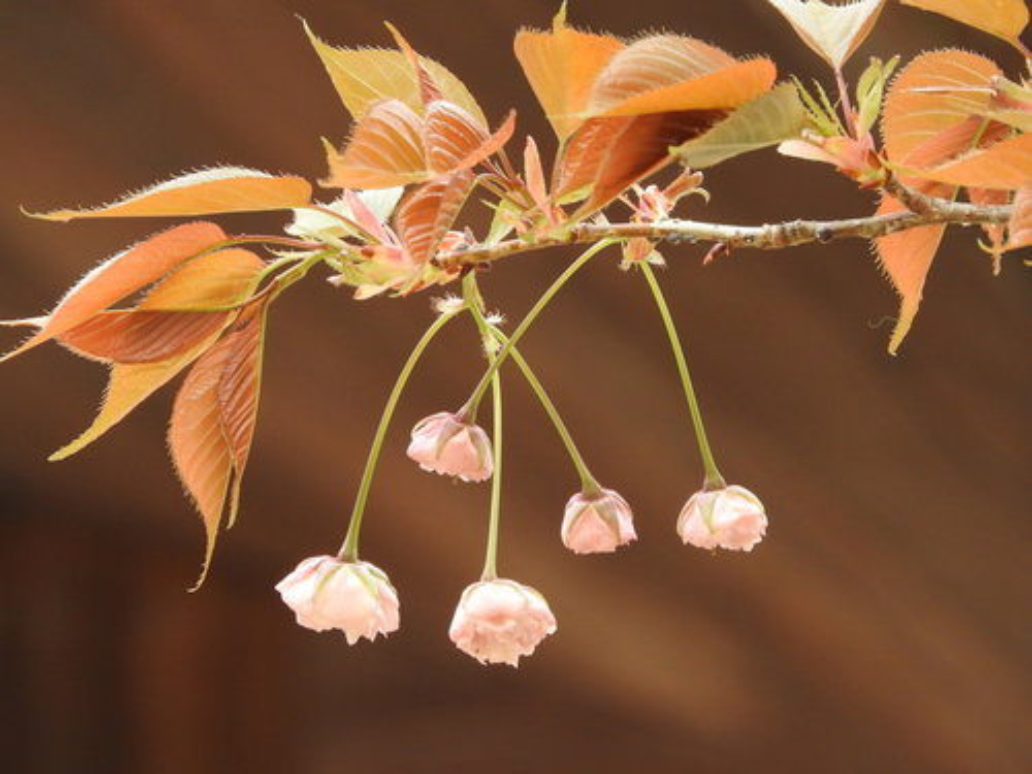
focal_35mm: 550
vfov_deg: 2.7
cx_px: 516
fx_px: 16397
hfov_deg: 3.6
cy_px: 387
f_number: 5.6
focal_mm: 98.5
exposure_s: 1/200
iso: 400
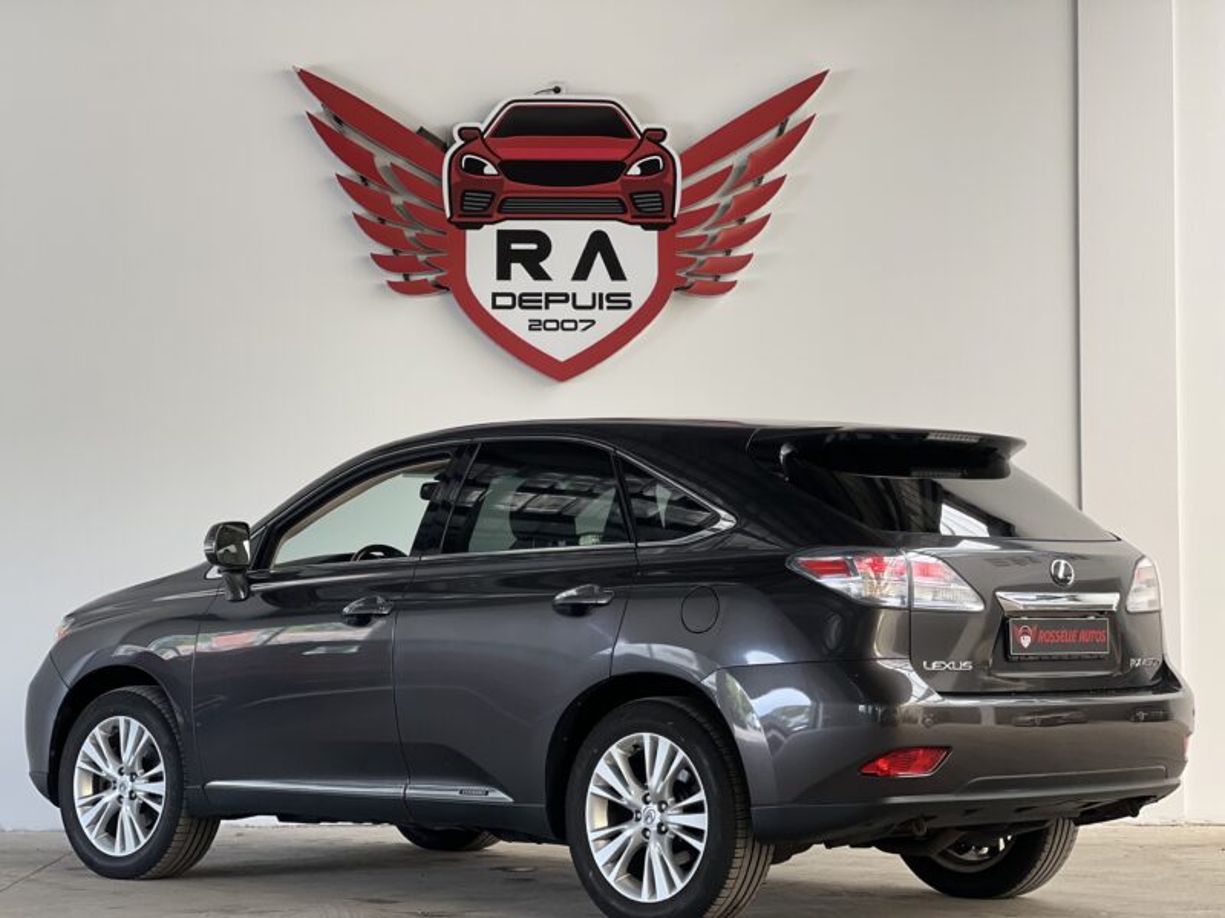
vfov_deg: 19.1
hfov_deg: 25.3
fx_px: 2725
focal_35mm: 77
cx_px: 612
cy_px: 459
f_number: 2.8
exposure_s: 1/121
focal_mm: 9
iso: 100
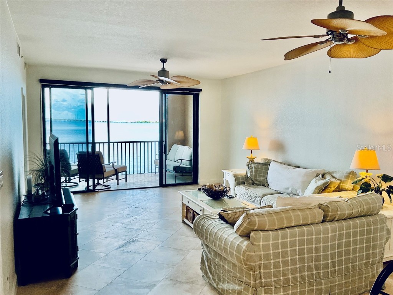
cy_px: 148
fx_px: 329
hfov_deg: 61.7
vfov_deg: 48.2
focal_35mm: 29
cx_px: 196
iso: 40
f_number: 1.8
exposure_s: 1/120
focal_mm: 3
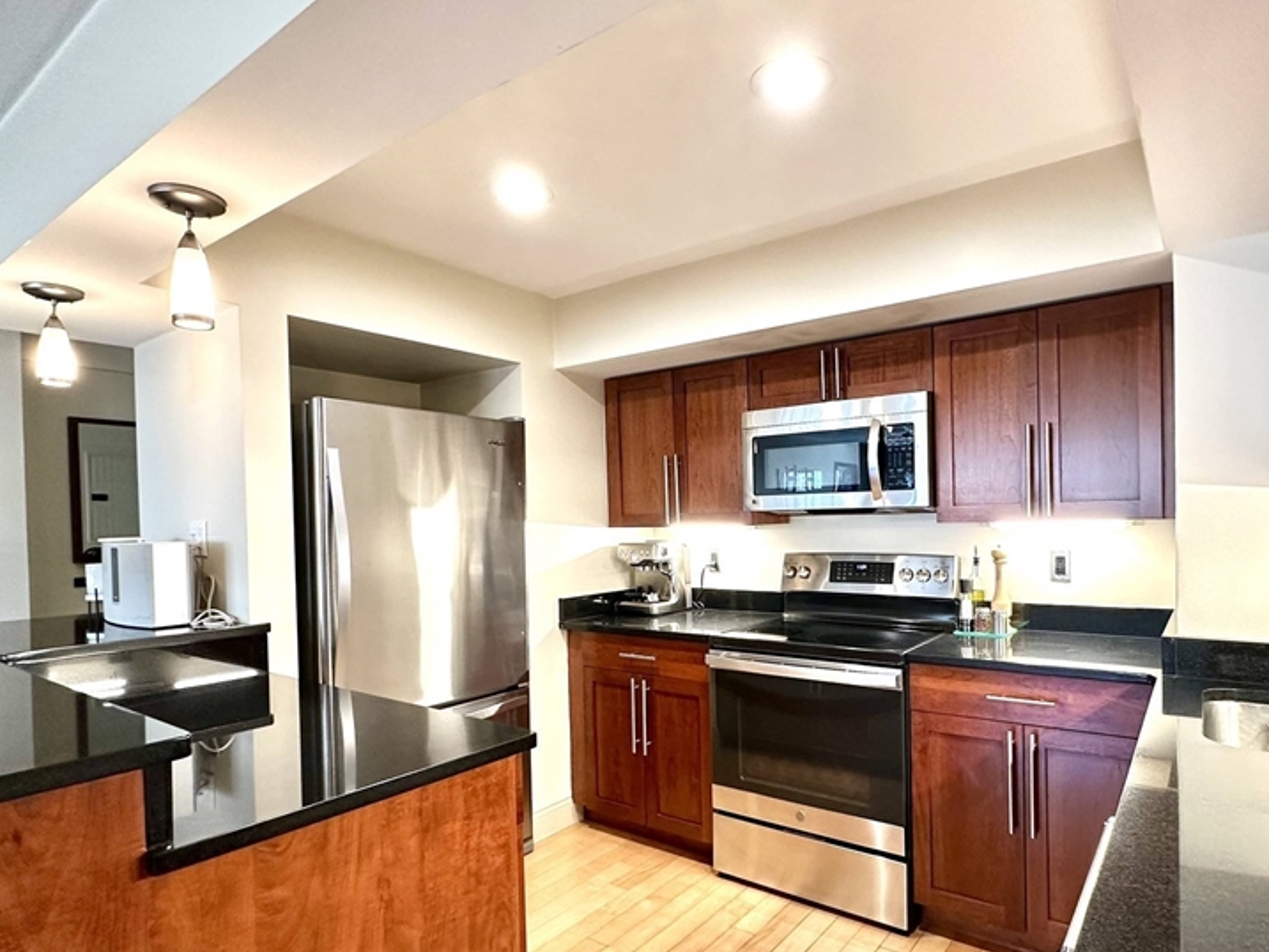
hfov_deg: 81.2
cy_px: 531
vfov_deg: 65.8
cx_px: 726
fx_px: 733
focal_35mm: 20
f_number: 2.2
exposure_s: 1/60
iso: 200
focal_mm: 2.22
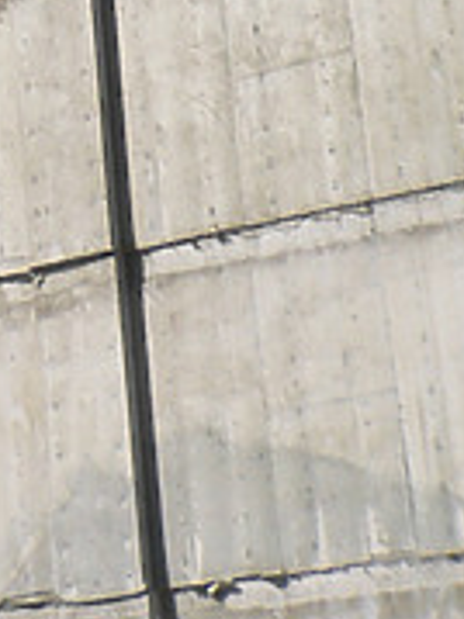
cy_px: -896
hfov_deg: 7.7
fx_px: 3239
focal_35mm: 181
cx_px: -622
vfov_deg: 9.6
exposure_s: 1/400
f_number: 4
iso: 80
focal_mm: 6
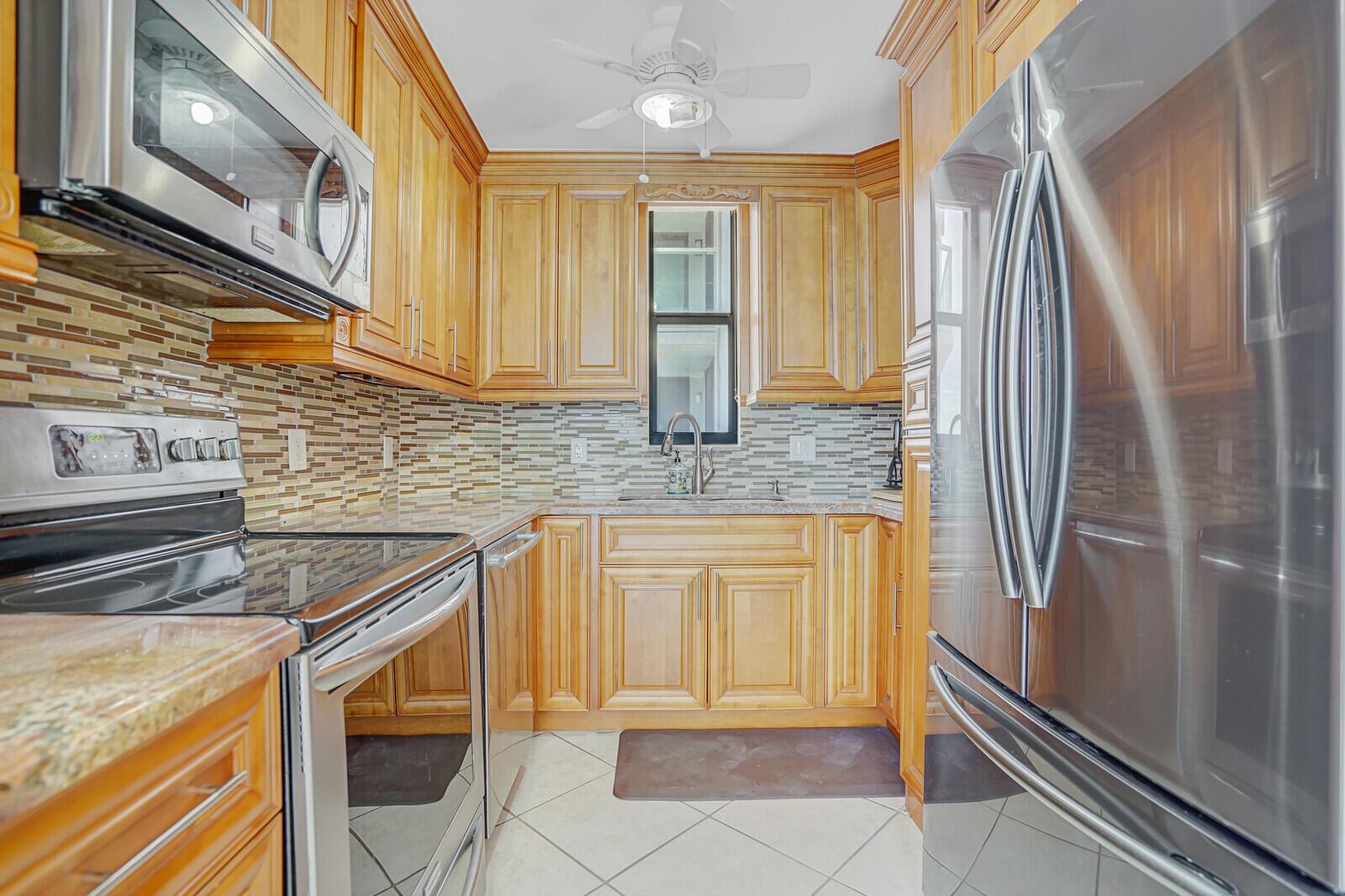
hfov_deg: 96.7
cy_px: 448
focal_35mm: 16
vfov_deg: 73.7
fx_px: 598
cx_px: 672
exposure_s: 1/40
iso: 800
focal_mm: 16
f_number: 4.5
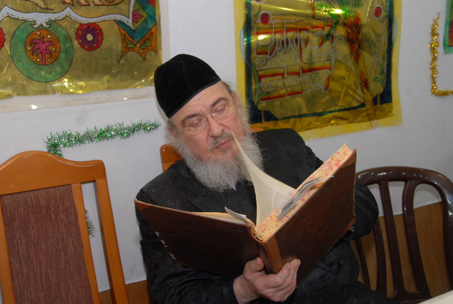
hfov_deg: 38.8
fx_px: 643
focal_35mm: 51
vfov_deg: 26.6
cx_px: 226
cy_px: 152
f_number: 5
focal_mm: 34
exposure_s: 1/60
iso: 400
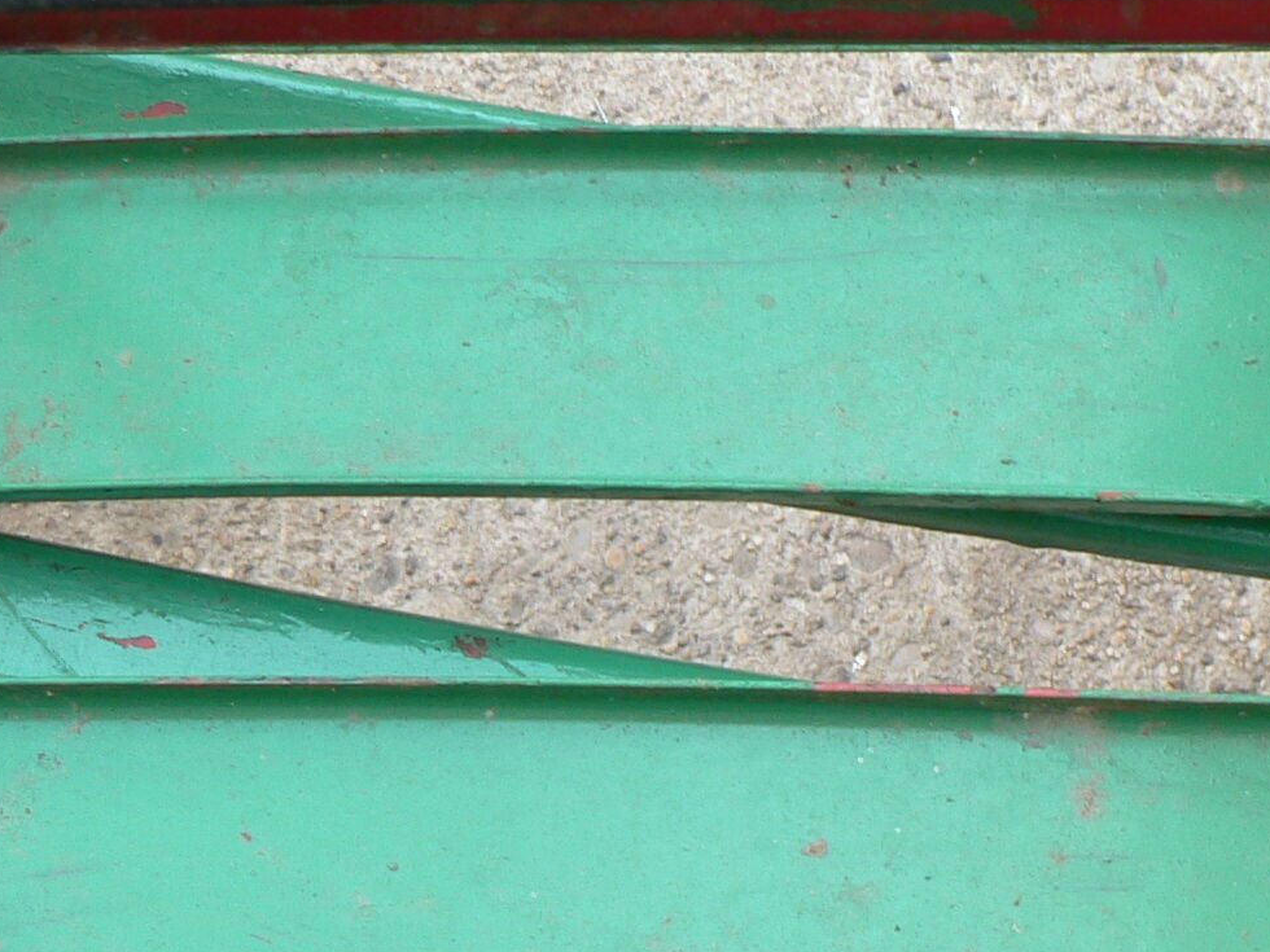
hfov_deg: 20.9
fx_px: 3449
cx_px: 687
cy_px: 727
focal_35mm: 94
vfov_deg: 15.6
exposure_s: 1/50
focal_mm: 6
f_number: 2.8
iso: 80
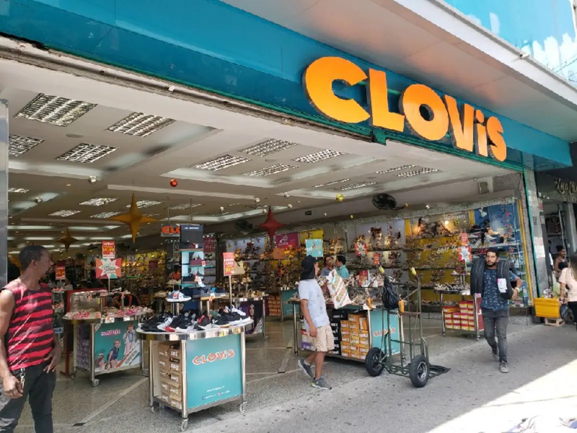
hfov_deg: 67.3
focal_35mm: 26
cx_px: 288
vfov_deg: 53.1
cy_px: 216
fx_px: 433
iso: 50
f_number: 2.4
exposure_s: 1/244
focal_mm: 4.3
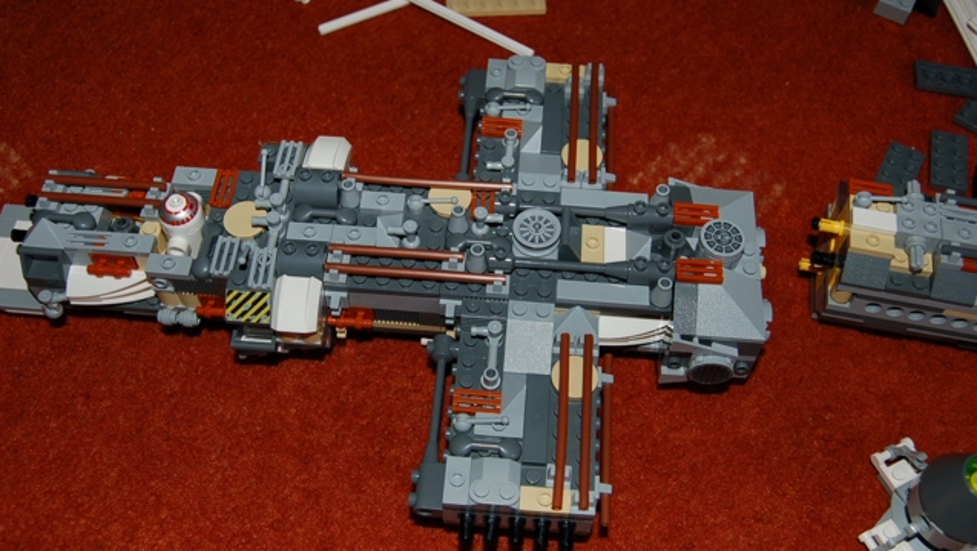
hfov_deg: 49.4
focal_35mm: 41
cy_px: 273
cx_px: 488
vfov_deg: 29.0
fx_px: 1063
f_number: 5.6
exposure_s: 1/125
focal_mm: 26
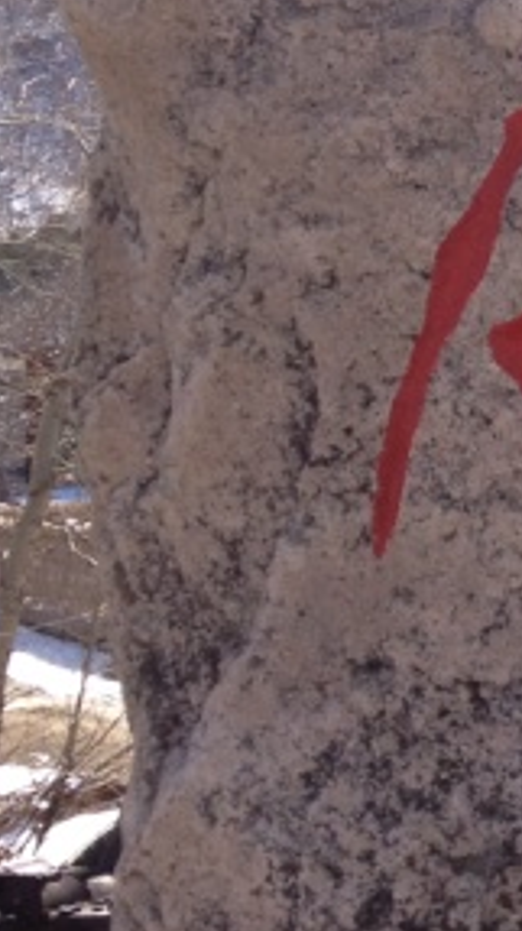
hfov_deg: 7.8
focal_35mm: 136
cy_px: 347
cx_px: 1534
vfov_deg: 15.8
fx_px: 3353
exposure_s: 1/681
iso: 64
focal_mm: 4.28
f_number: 2.4
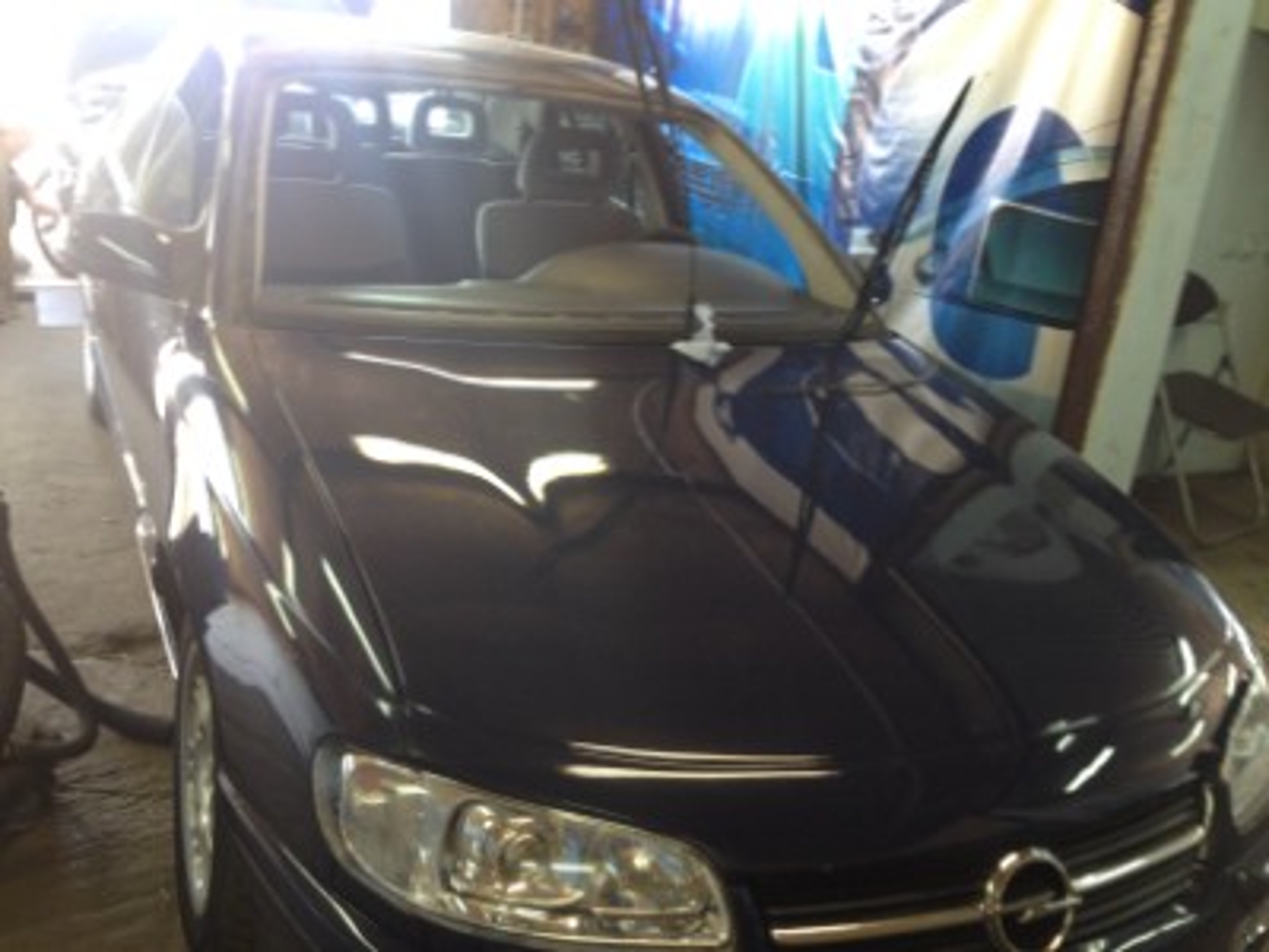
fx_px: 1283
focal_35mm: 35
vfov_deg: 40.7
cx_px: 634
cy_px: 476
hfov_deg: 52.6
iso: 64
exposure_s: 1/20
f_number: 2.4
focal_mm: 4.28
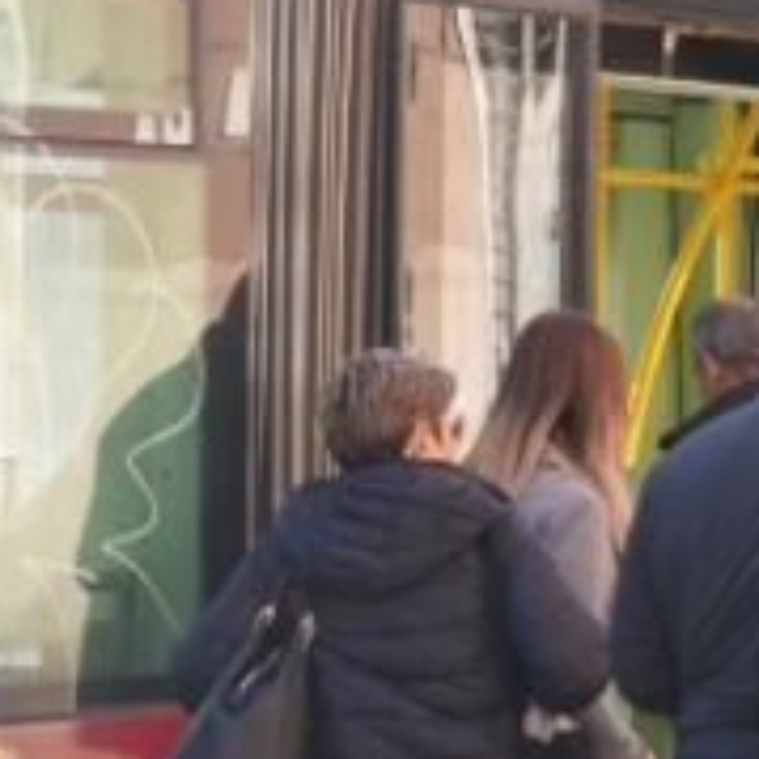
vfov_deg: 6.4
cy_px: 418
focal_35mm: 273
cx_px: 1467
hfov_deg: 6.3
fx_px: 6772
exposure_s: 1/250
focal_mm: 75
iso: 1600
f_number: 8
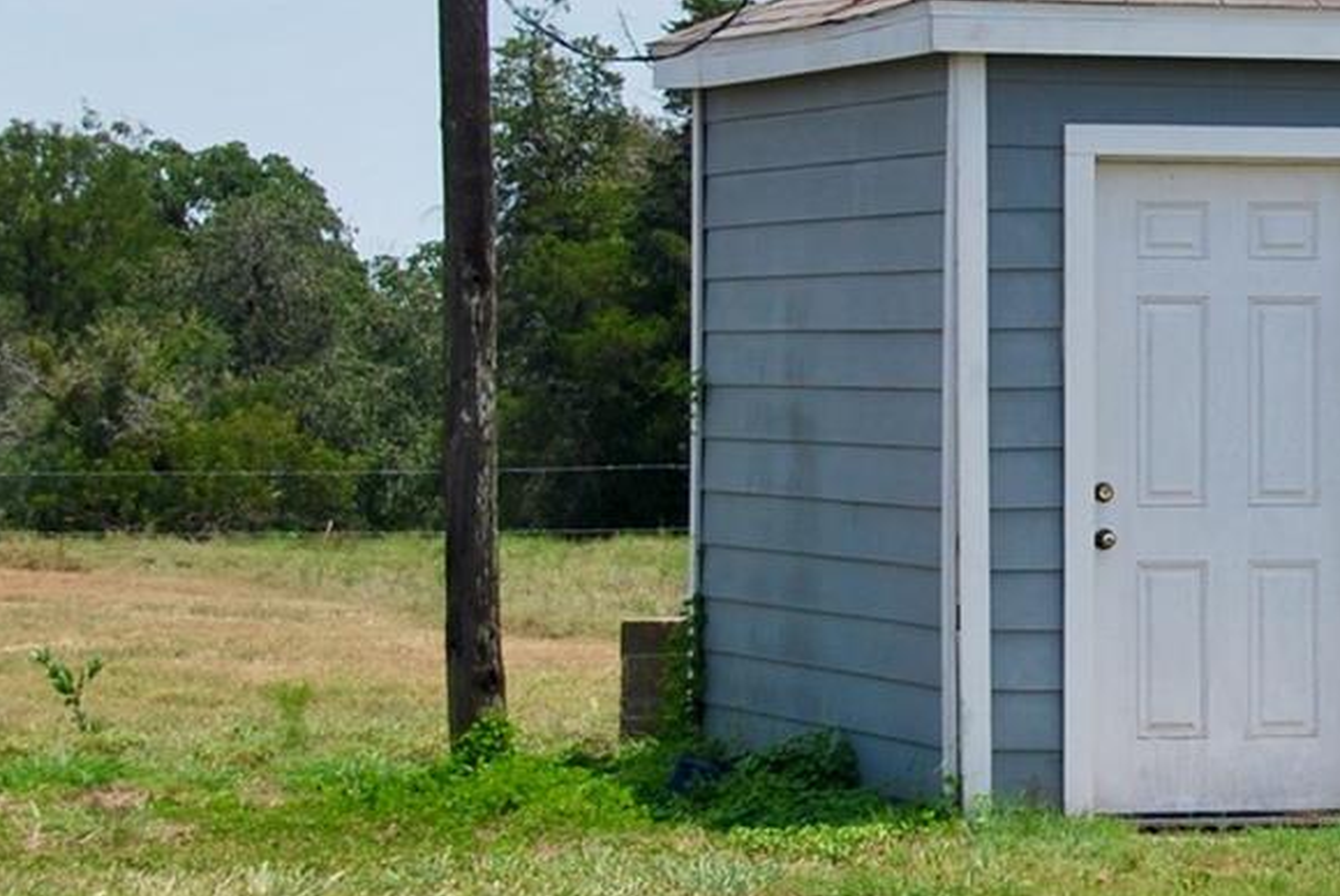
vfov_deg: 5.9
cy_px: -12
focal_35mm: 233
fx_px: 8681
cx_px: 1543
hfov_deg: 8.7
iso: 100
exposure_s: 1/250
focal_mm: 44
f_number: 8
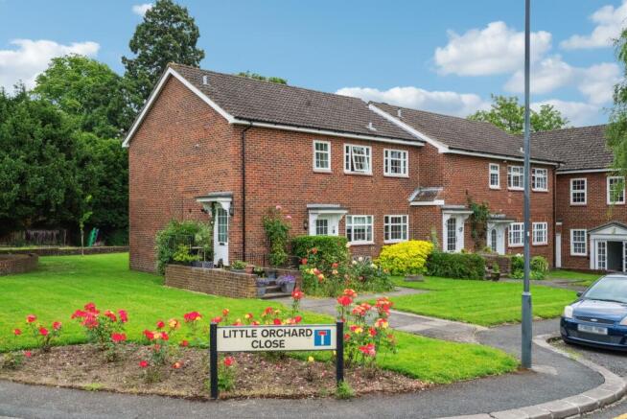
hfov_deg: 58.7
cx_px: 314
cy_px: 210
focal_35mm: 32
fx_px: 558
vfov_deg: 41.2
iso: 6400
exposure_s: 1/2500
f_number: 10
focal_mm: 32
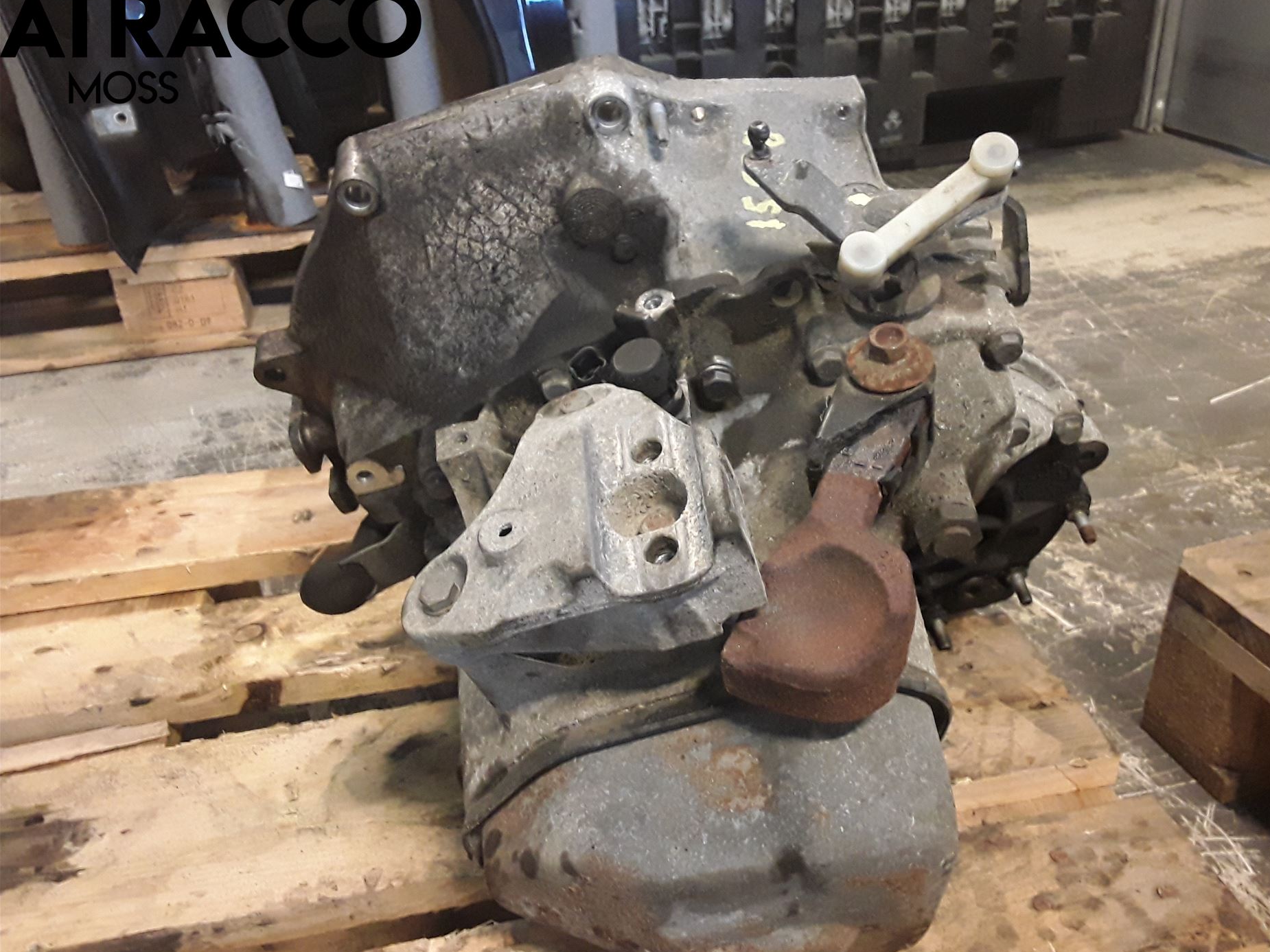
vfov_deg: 45.4
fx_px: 1137
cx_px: 702
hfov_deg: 58.2
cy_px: 511
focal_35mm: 31
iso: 200
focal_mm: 2.91
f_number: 1.9
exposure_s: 1/25
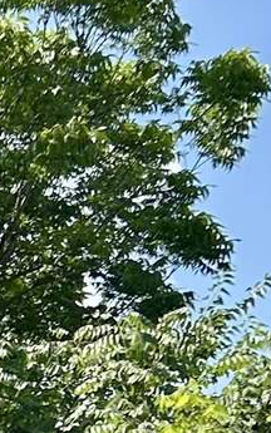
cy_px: 546
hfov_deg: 6.7
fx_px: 2172
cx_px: -399
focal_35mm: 184
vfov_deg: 11.1
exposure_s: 1/4630
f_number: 1.5
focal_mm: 5.7
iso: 50
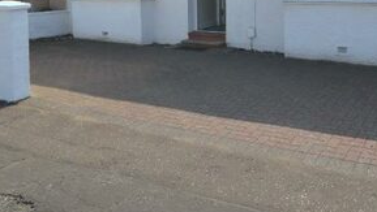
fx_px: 380
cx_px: 224
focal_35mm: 38
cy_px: 14
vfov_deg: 29.7
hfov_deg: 52.4
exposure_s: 1/250
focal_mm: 10
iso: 100
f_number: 9
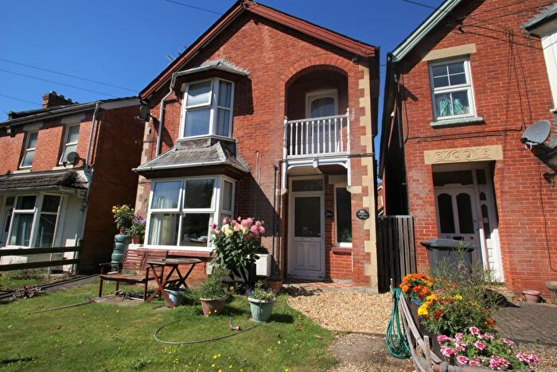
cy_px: 186
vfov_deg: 72.2
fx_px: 255
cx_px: 278
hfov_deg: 94.9
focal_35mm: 16
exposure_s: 1/160
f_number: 10
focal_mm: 11
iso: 100
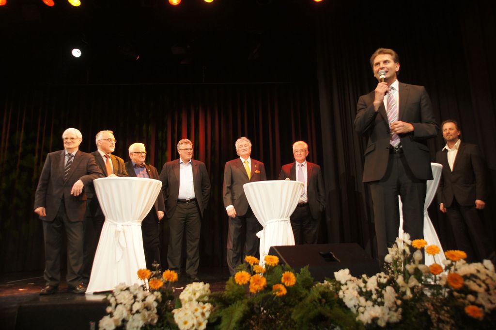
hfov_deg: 62.0
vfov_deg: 43.5
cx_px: 248
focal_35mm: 30
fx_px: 413
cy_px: 165
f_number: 4
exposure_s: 1/40
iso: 400
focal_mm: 20
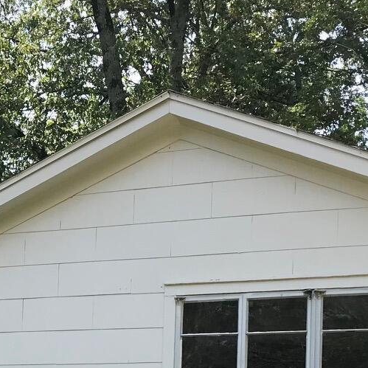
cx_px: -27
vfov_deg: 16.7
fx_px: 1203
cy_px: 434
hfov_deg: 16.9
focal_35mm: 100
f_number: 1.8
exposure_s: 1/766
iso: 20
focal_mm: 3.99
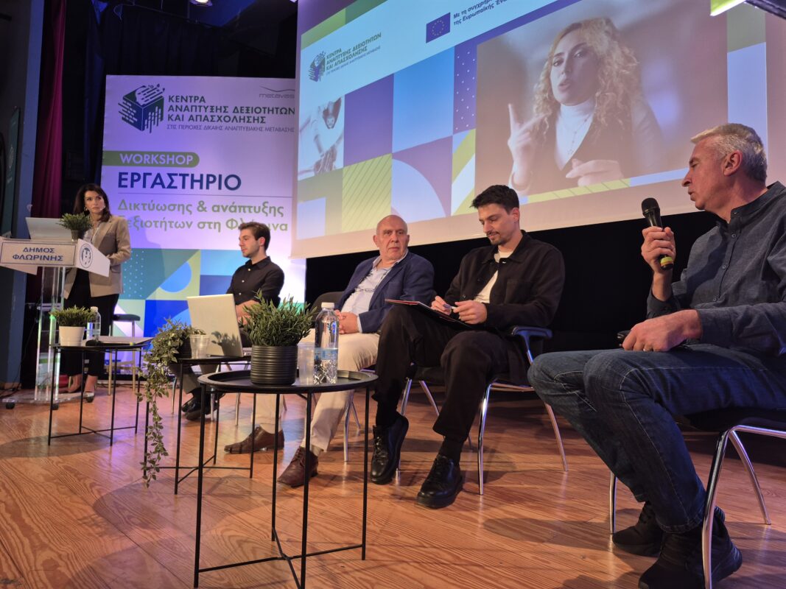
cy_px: 294
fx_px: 522
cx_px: 393
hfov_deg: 73.9
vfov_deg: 58.9
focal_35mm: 23
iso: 160
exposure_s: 1/100
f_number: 1.8
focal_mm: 5.4
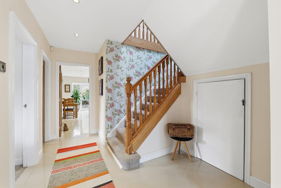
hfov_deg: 104.2
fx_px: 109
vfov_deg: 81.2
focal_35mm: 14
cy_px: 94
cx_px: 140
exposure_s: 1/13
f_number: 11
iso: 320
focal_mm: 14
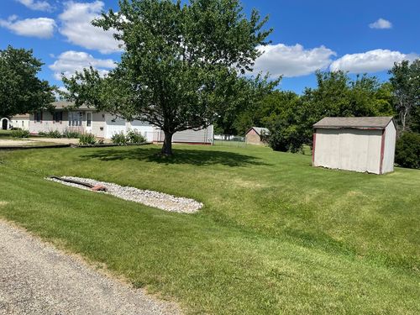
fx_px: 315
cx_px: 210
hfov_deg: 67.3
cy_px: 158
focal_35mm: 26
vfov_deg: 53.1
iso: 32
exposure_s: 1/3861
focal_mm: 4.2
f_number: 1.6
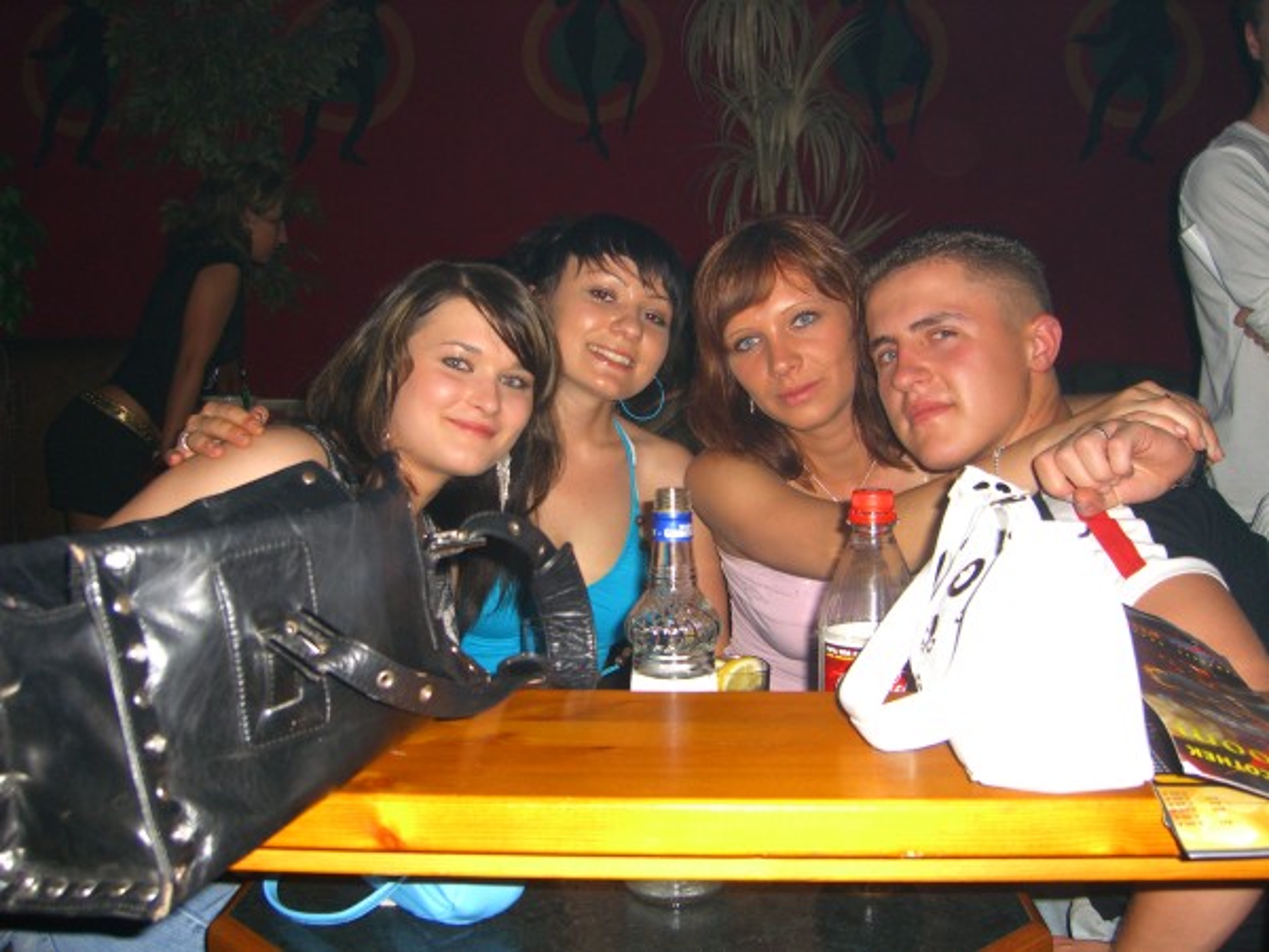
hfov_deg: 49.0
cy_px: 476
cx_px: 634
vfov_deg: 37.7
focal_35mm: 38
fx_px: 1393
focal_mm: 7.9
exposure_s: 1/60
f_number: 2.8
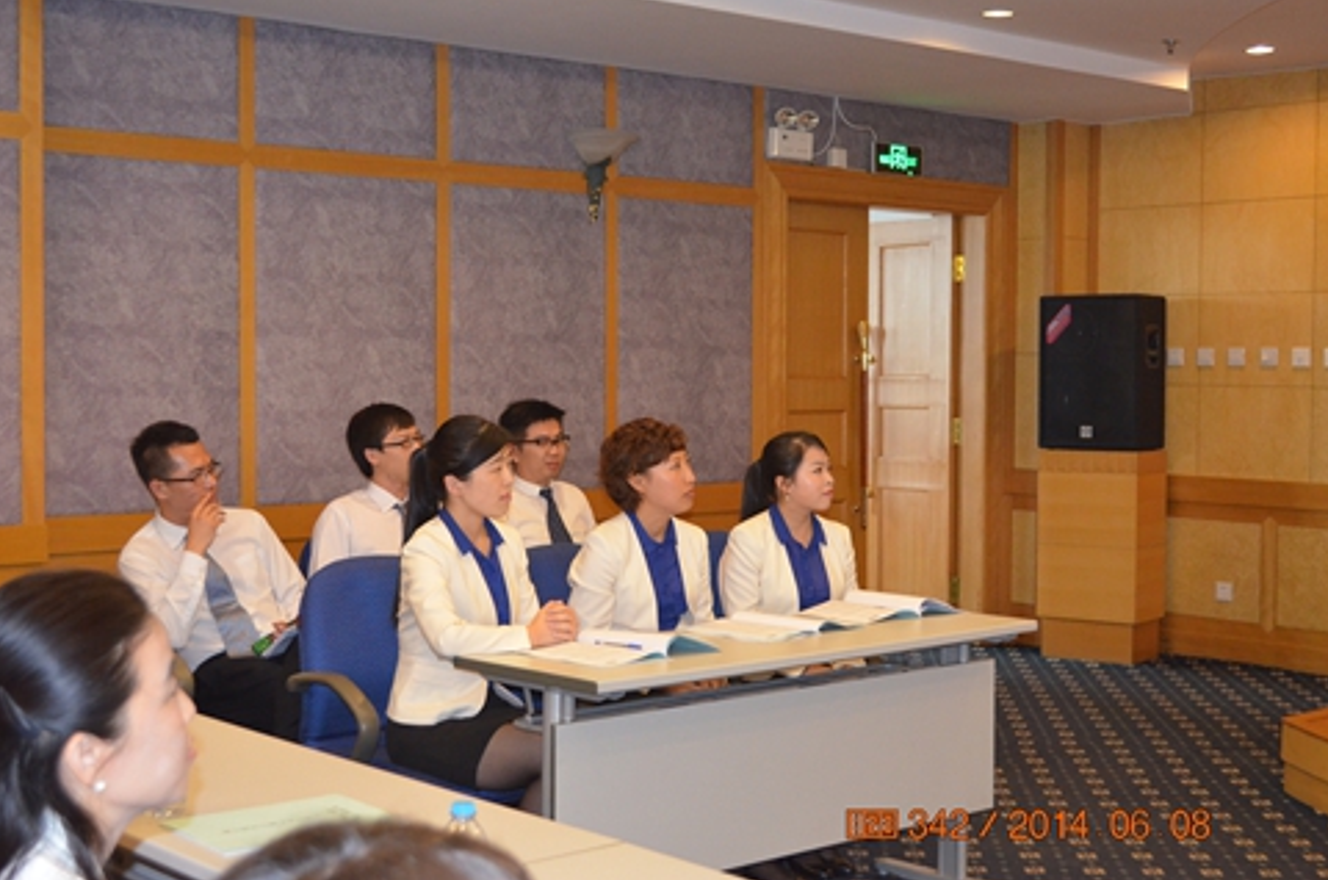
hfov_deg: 39.7
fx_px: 1841
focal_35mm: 50
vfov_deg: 26.9
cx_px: 653
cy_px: 436
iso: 2500
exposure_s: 1/60
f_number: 4.8
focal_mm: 32
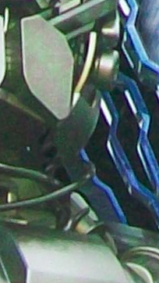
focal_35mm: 376
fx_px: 2814
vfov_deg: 5.4
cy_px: -537
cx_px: 308
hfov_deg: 3.2
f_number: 2.7
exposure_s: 1/60
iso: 64
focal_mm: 6
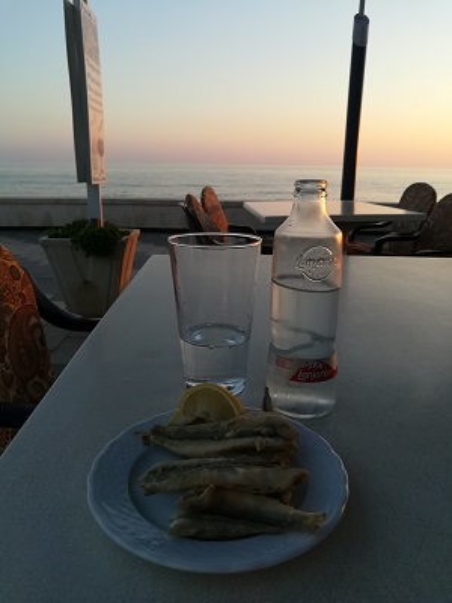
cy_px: 302
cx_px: 226
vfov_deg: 67.3
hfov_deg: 53.1
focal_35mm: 26
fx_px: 453
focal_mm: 3.83
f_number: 2.2
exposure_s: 1/176
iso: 50
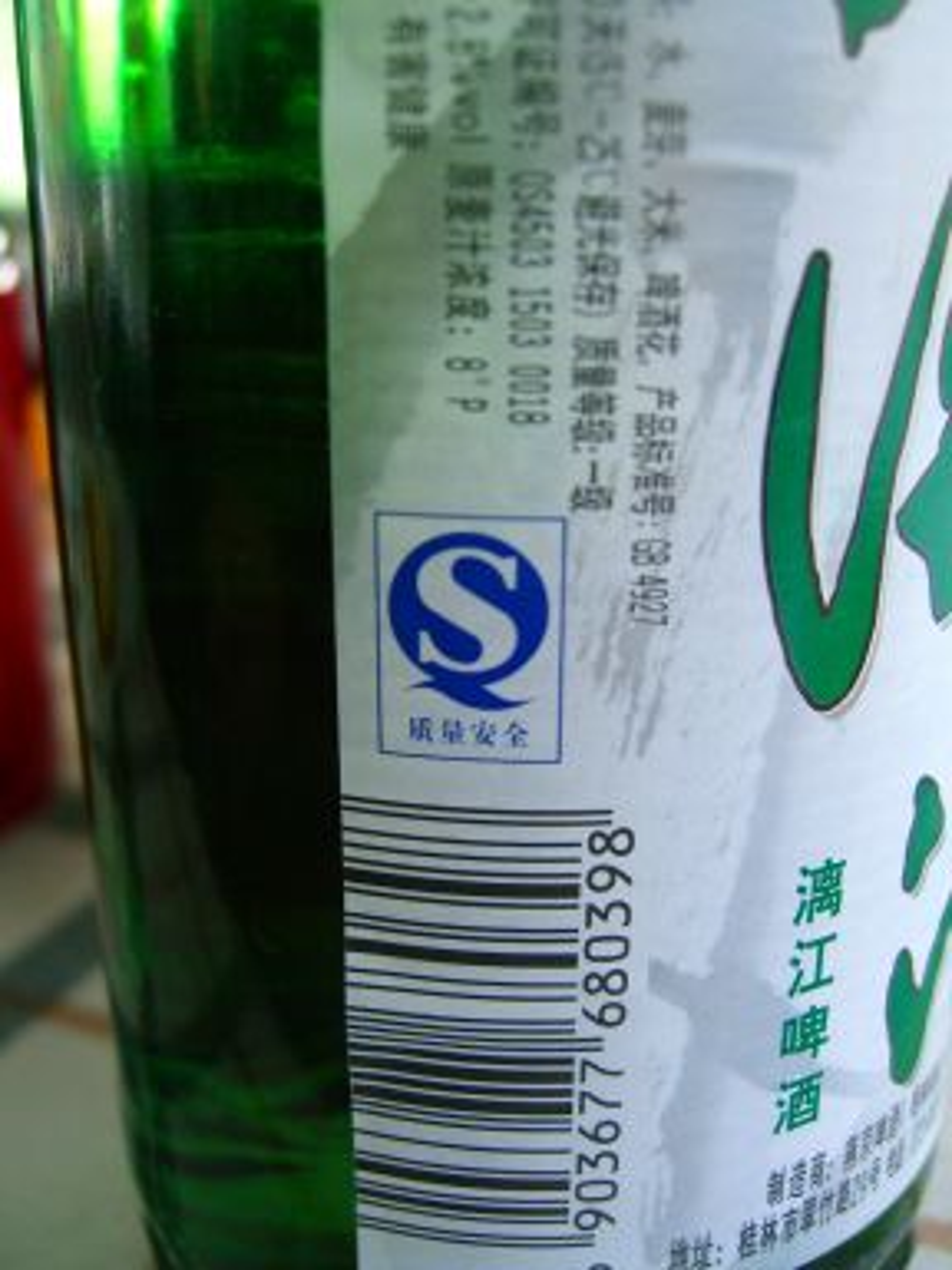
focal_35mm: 38
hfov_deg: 37.7
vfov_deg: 49.0
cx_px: 476
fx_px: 1393
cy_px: 635
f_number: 2.8
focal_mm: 7.9
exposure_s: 1/100
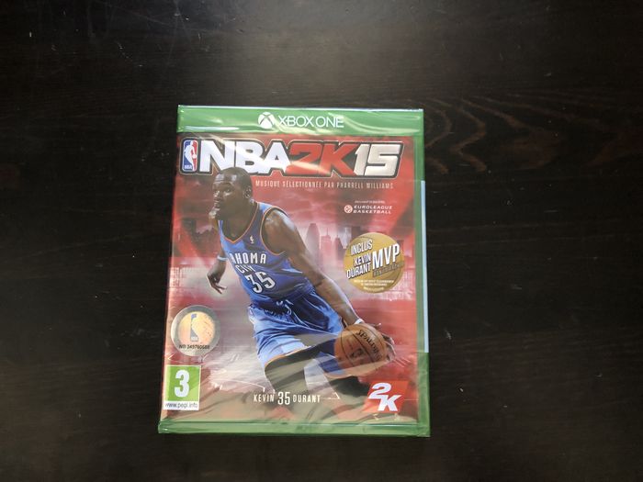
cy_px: 241
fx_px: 520
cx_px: 322
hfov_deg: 63.4
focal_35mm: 28
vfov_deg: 49.7
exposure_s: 1/12
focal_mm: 4
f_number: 1.8
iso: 100
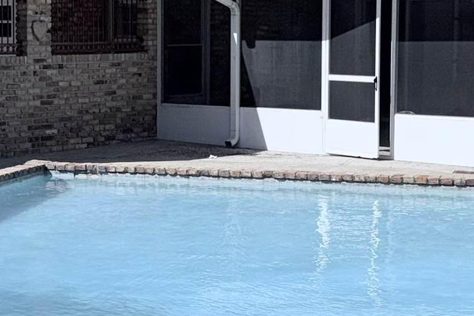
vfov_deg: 13.8
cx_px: 152
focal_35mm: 99
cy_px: 117
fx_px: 1303
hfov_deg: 20.5
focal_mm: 6.76
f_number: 1.78
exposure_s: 1/10309
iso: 50
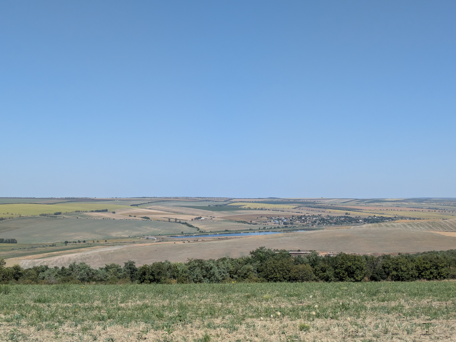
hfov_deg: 37.5
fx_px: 672
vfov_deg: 28.6
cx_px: 228
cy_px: 171
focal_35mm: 51
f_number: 1.89
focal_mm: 5.43
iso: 59
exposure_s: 1/2725
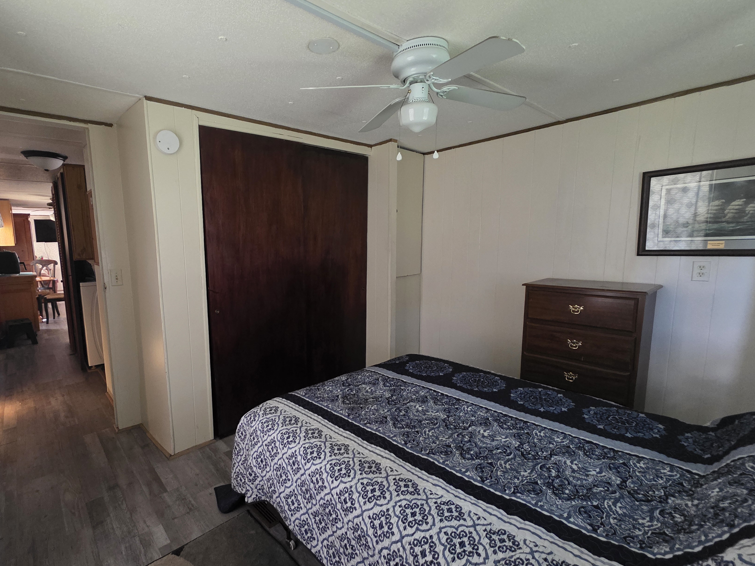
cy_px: 293
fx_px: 349
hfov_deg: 93.6
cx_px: 314
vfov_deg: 78.1
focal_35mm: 16
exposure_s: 1/60
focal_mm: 2.2
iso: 1000
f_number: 1.9
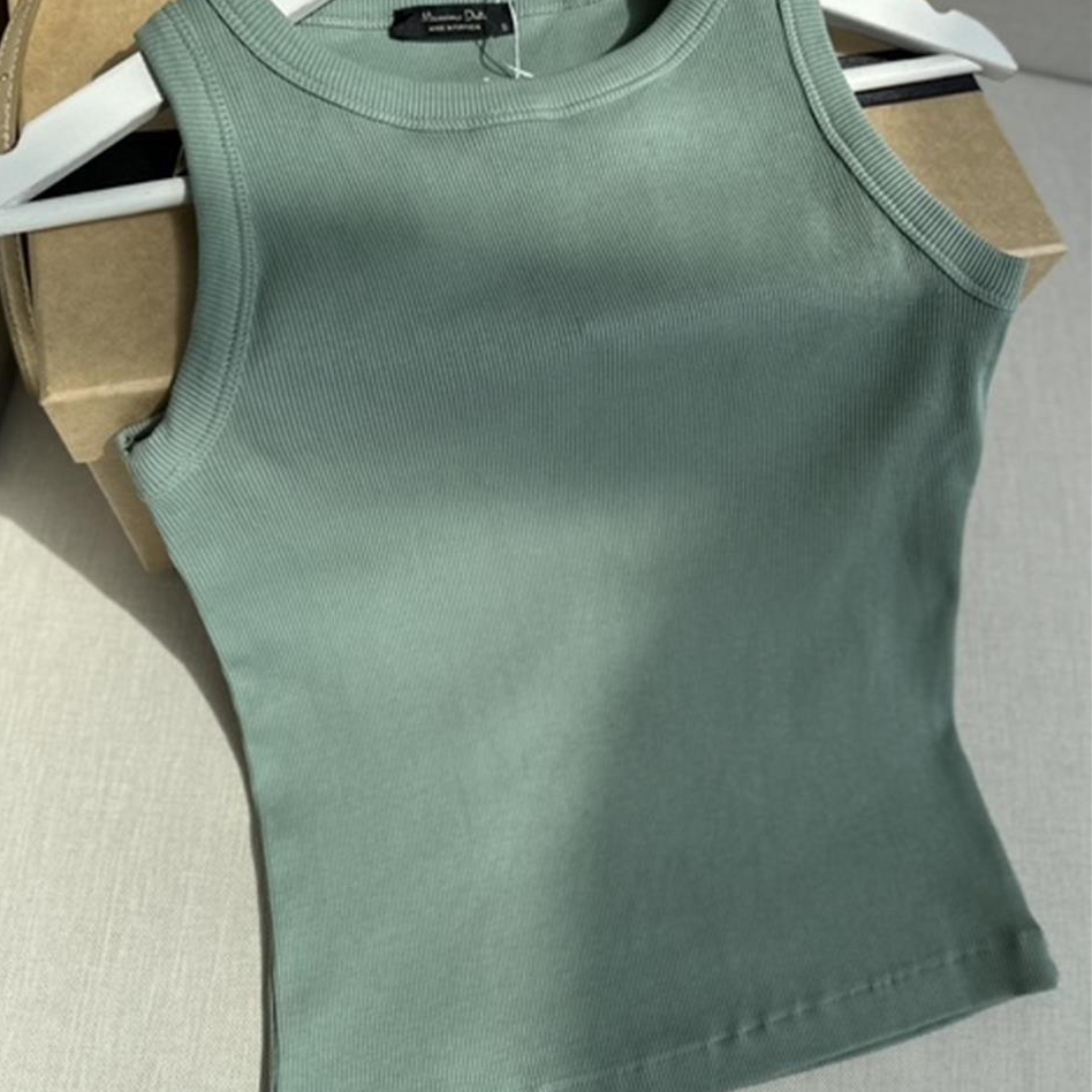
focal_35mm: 29
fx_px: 1035
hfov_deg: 55.6
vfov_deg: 55.6
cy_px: 500
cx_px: 534
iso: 80
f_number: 1.78
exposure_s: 1/2110
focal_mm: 6.86
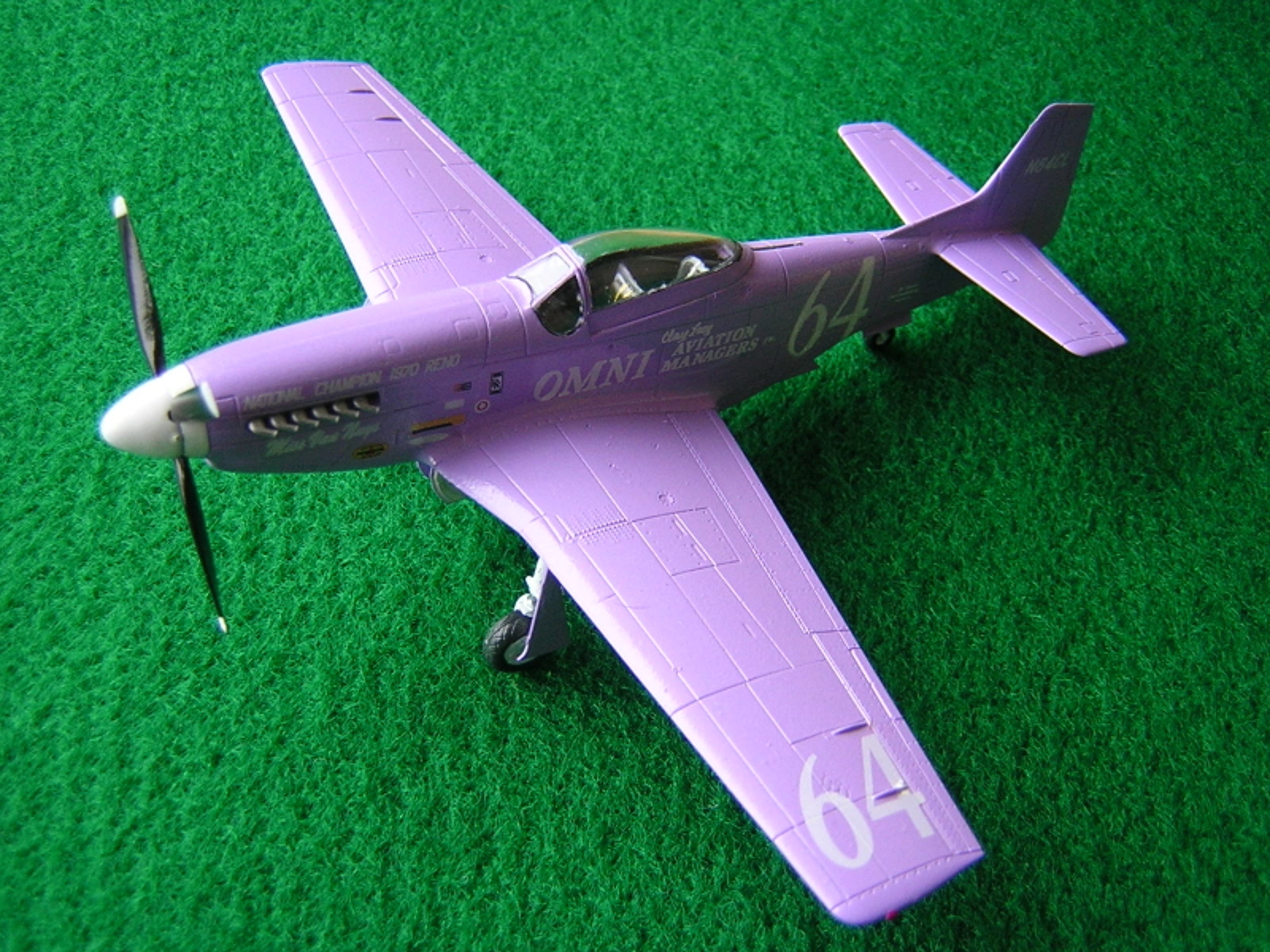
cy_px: 476
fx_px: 1321
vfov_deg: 39.7
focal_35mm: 36
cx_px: 635
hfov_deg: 51.4
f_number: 2.6
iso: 200
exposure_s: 1/322
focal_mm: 4.7
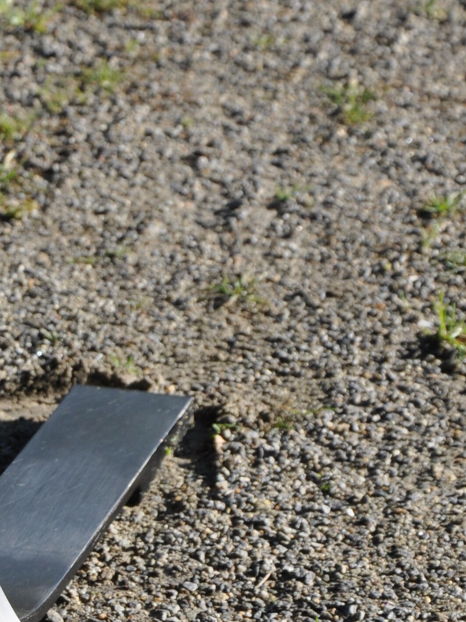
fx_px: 3752
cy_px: 576
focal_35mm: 209
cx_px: -84
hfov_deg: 7.1
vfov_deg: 9.4
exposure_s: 1/350
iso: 200
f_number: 9.5
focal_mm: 48
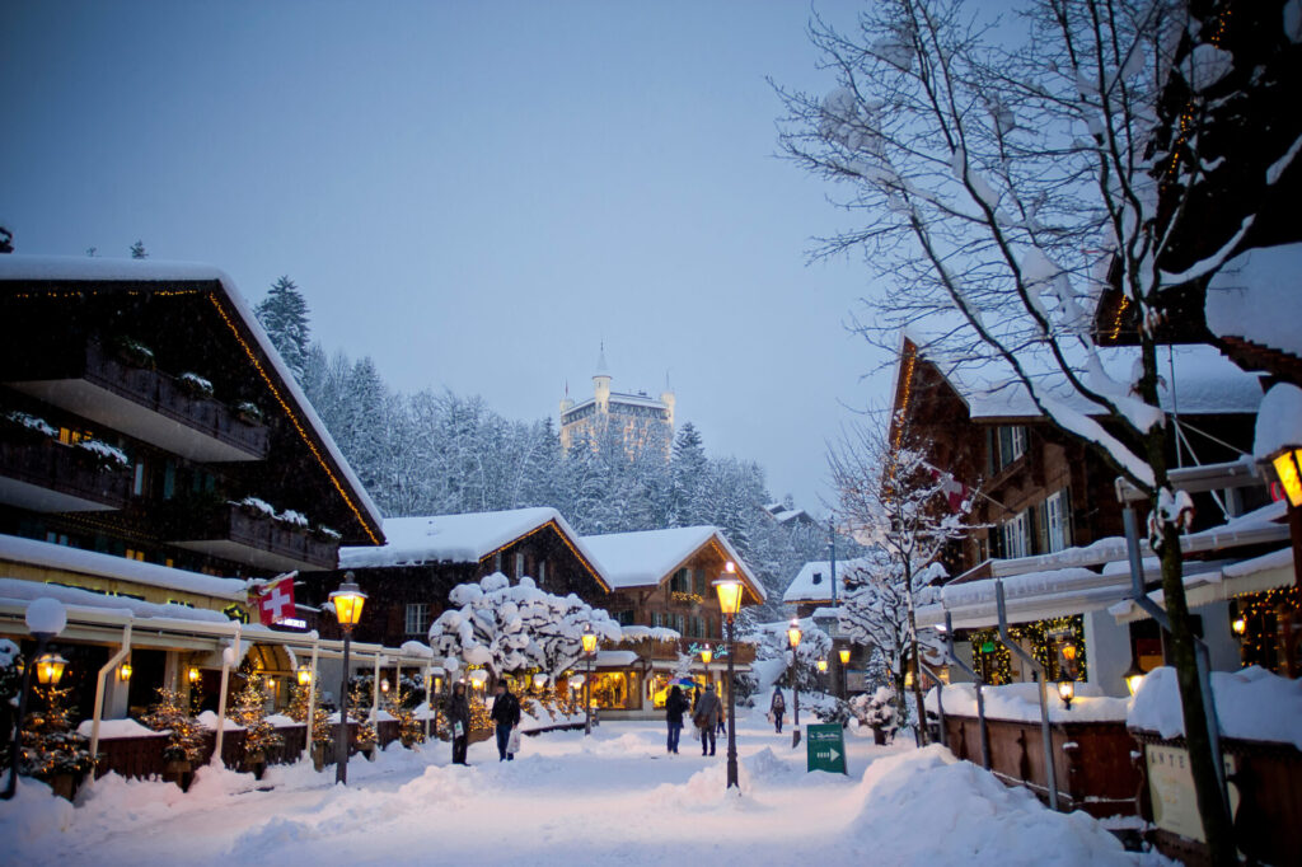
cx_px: 651
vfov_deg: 37.8
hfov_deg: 54.4
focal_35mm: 35
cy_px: 434
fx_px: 1265
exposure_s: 1/100
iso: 500
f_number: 2.8
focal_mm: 35
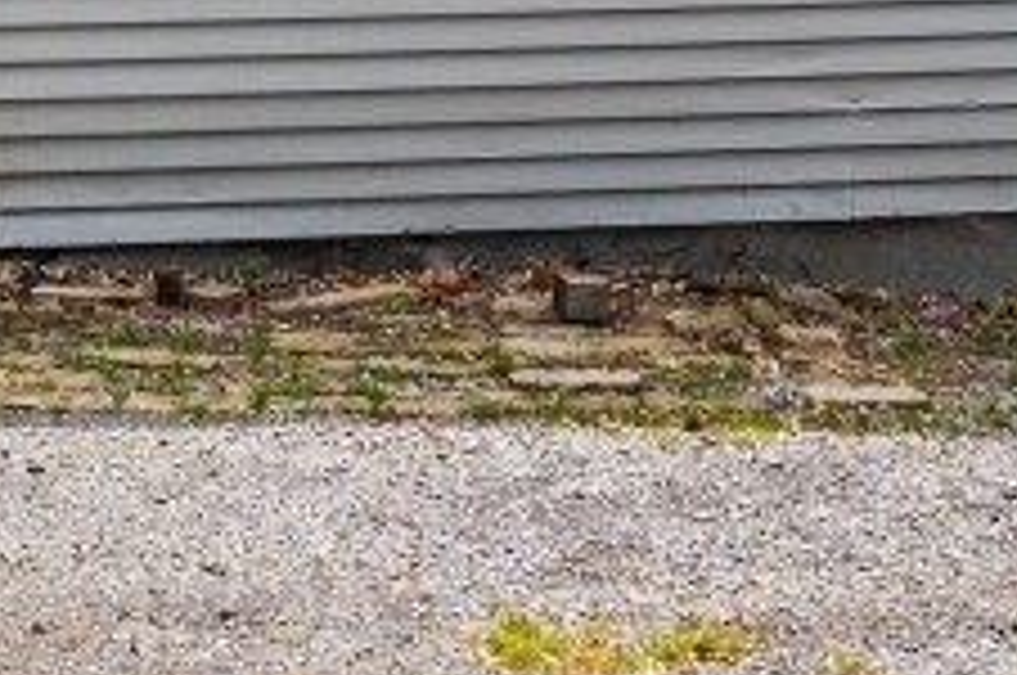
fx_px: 3583
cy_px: -819
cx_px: 482
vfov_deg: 9.8
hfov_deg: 16.2
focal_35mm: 127
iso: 100
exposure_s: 1/500
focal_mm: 10.26
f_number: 5.6
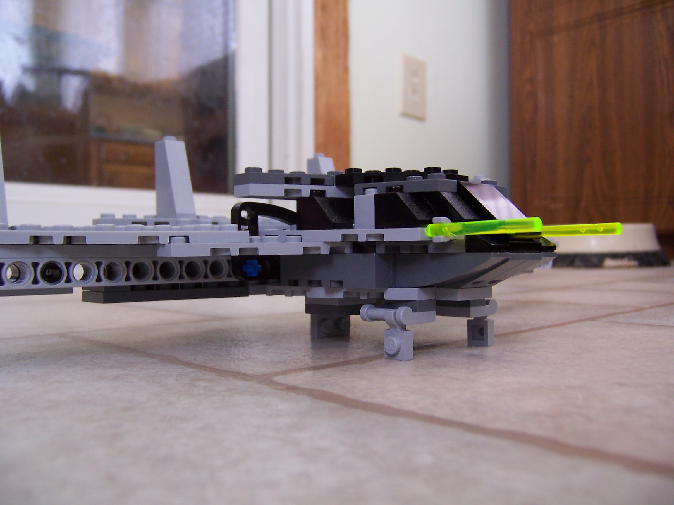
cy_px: 252
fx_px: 643
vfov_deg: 42.9
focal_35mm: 33
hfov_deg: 55.4
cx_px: 337
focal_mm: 5.5
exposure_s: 1/30
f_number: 2.8
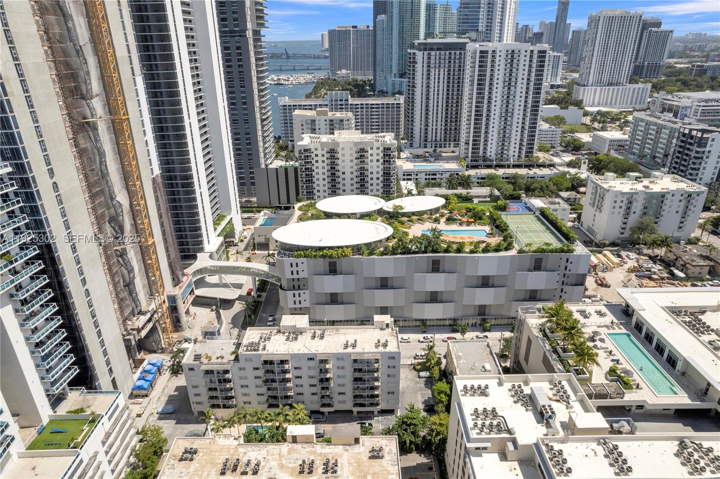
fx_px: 440
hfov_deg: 78.6
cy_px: 240
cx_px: 360
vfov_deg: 57.2
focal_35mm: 22
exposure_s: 1/4000
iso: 110
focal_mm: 8.38
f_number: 2.8
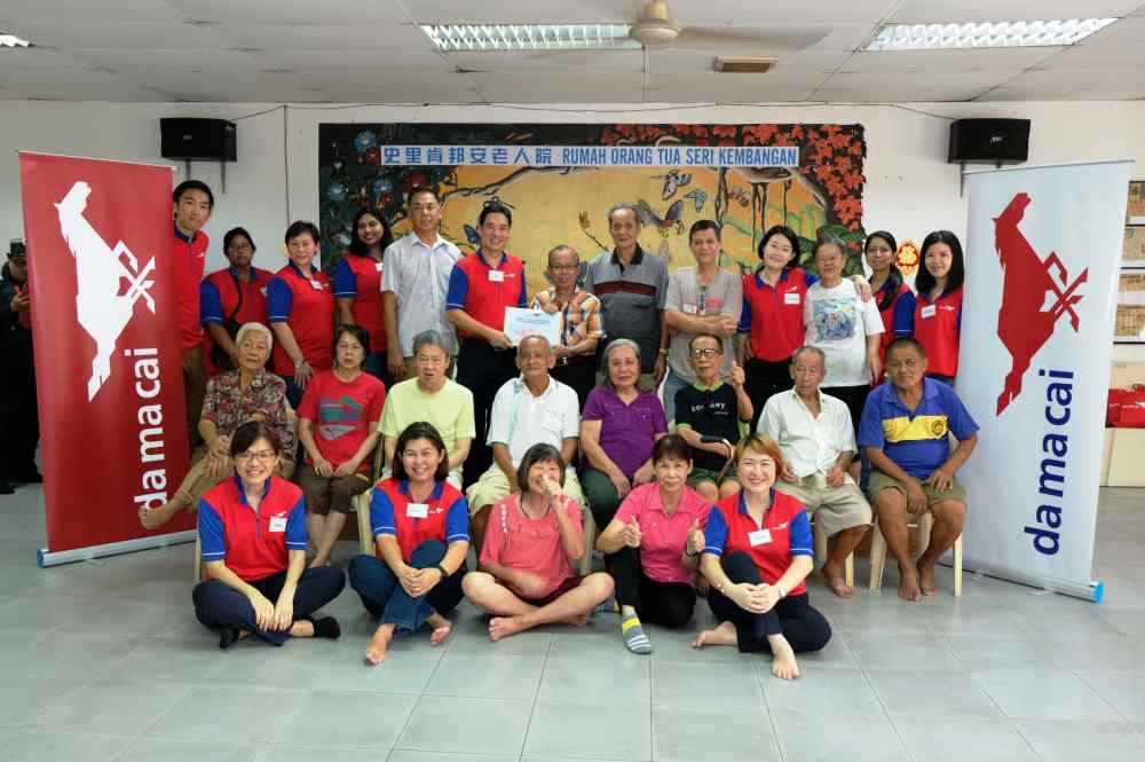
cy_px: 381
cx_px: 572
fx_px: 922
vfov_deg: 44.9
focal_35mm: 29
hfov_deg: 63.7
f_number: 2.8
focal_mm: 19.6
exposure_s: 1/34
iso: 500
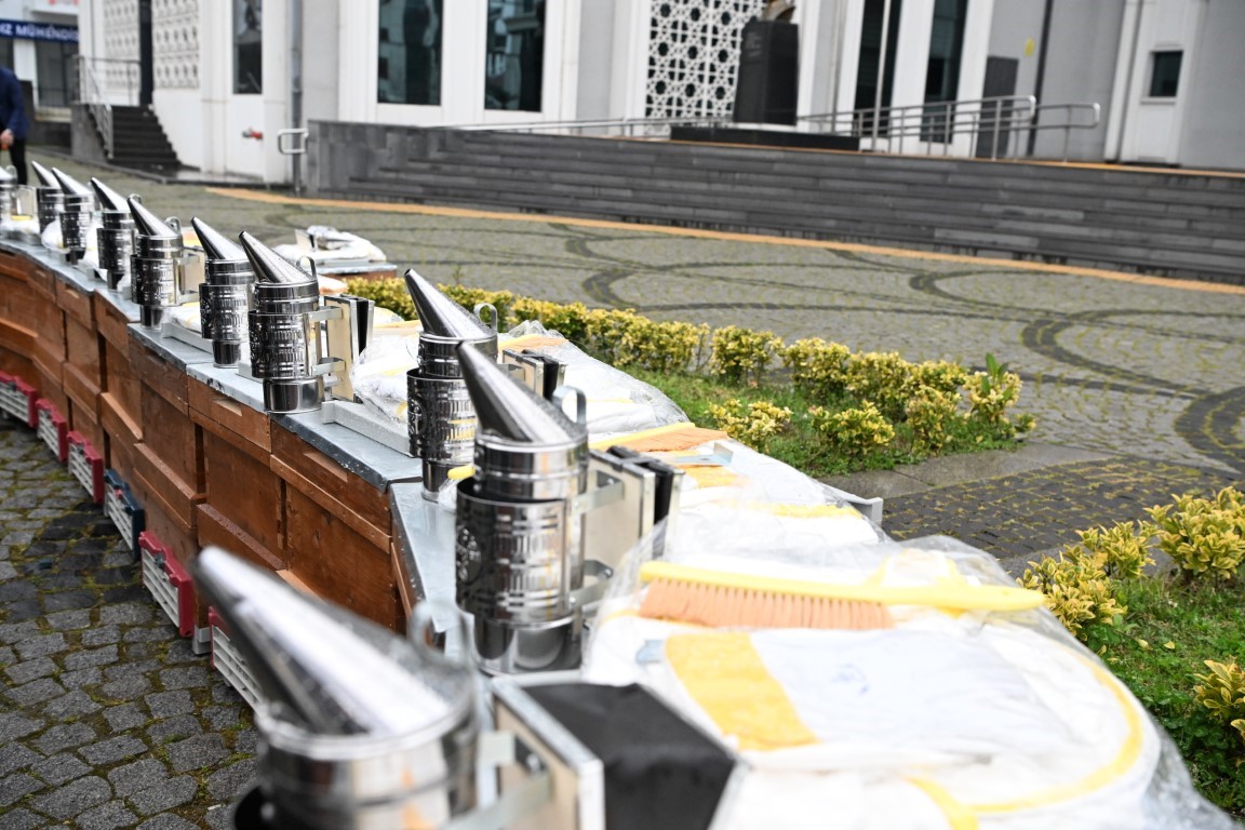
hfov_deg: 54.4
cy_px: 415
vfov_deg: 37.9
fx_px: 1210
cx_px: 622
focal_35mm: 35
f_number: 5
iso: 3200
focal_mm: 35
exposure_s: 1/5000
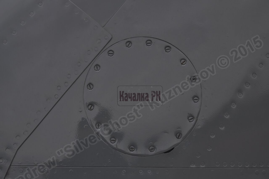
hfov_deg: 27.0
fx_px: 560
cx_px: 134
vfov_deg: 18.1
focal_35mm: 75
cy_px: 90
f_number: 5.6
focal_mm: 50
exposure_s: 1/125
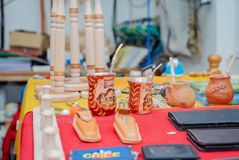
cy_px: 80
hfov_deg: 35.6
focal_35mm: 56
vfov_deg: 24.2
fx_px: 372
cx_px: 120
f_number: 4
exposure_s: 1/200
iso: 1000
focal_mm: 56
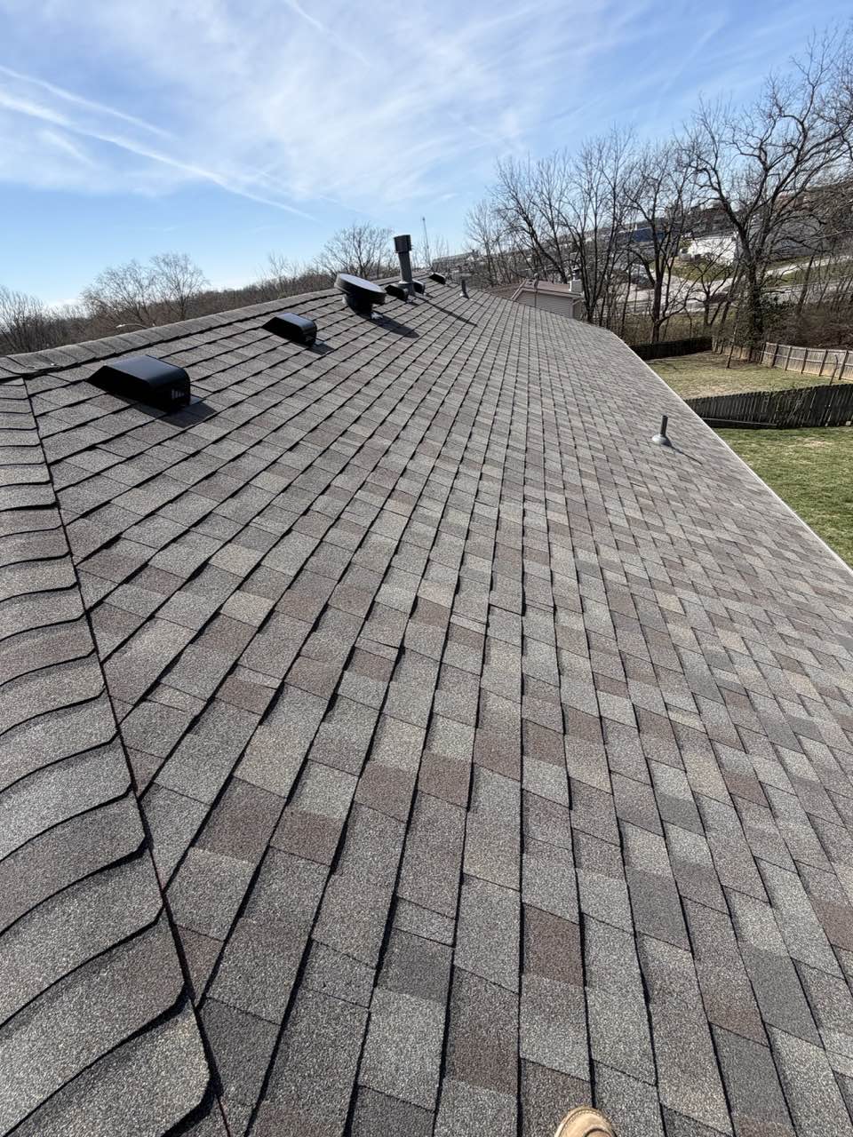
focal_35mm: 14
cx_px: 426
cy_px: 568
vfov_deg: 102.1
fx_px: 460
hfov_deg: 85.7
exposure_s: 1/770
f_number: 2.2
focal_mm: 2.22
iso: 25
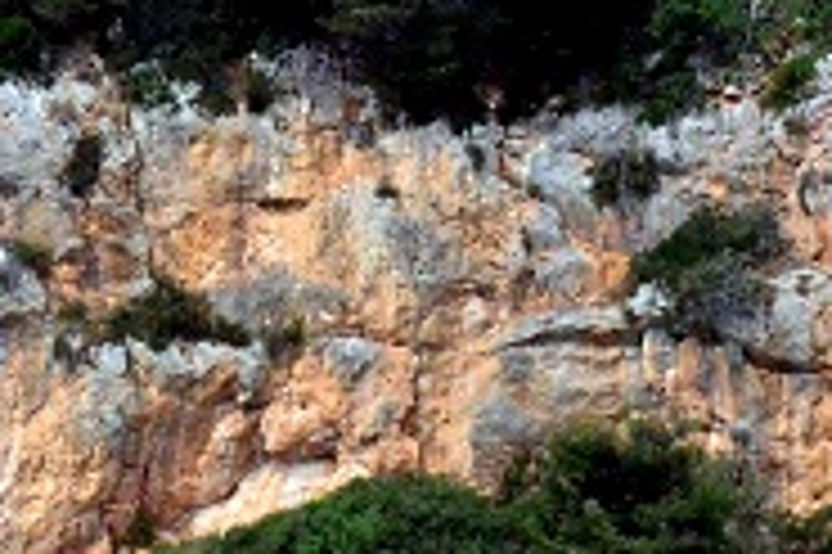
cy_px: -322
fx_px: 13046
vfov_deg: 2.4
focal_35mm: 565
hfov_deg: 3.7
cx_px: 205
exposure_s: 1/8000
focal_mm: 70
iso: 3200
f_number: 6.3
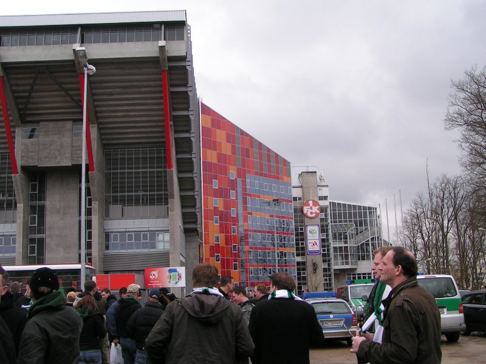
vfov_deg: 37.7
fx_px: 534
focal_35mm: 38
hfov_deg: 49.0
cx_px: 243
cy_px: 182
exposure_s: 1/160
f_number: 5.6
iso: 50
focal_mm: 5.8
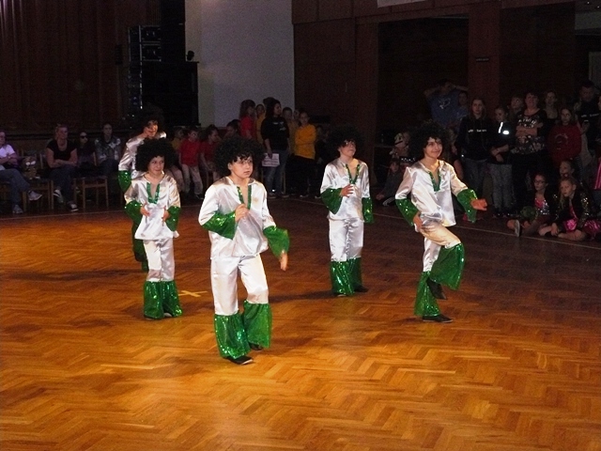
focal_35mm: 63
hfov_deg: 30.7
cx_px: 300
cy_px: 226
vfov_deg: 23.3
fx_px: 1094
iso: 400
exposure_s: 1/100
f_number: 3.2
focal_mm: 10.5
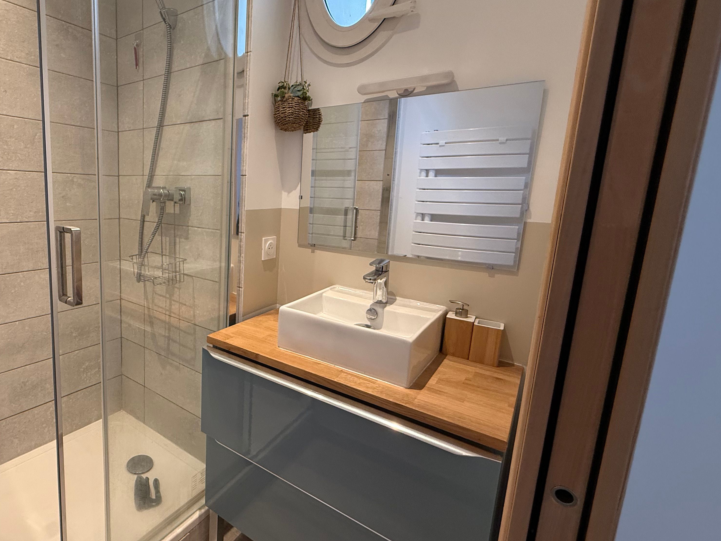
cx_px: 234
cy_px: 255
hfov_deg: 81.5
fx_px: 396
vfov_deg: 68.6
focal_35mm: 19
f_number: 2.2
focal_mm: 2.22
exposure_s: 1/50
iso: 200
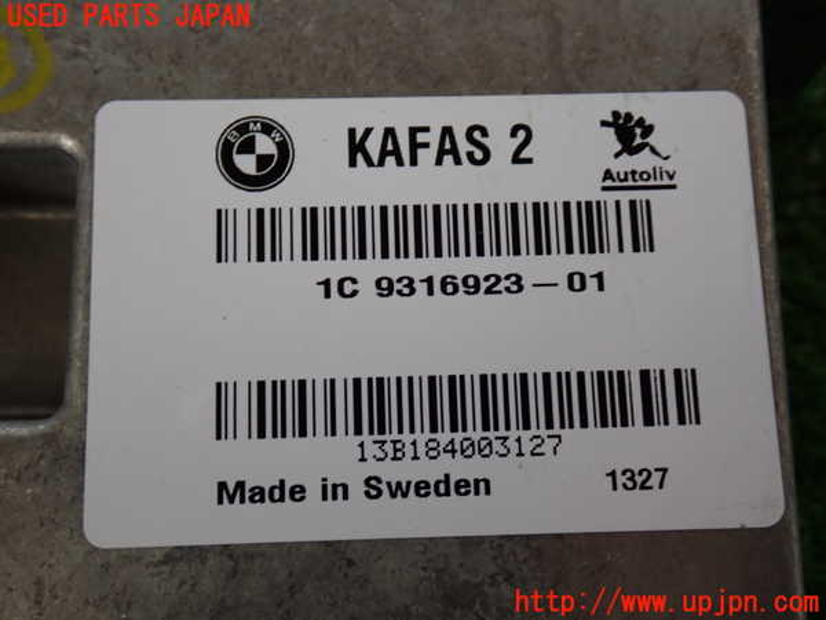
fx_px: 978
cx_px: 413
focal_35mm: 41
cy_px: 310
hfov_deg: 45.8
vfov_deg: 35.1
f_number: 2.8
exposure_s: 1/60
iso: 200
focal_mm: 7.31
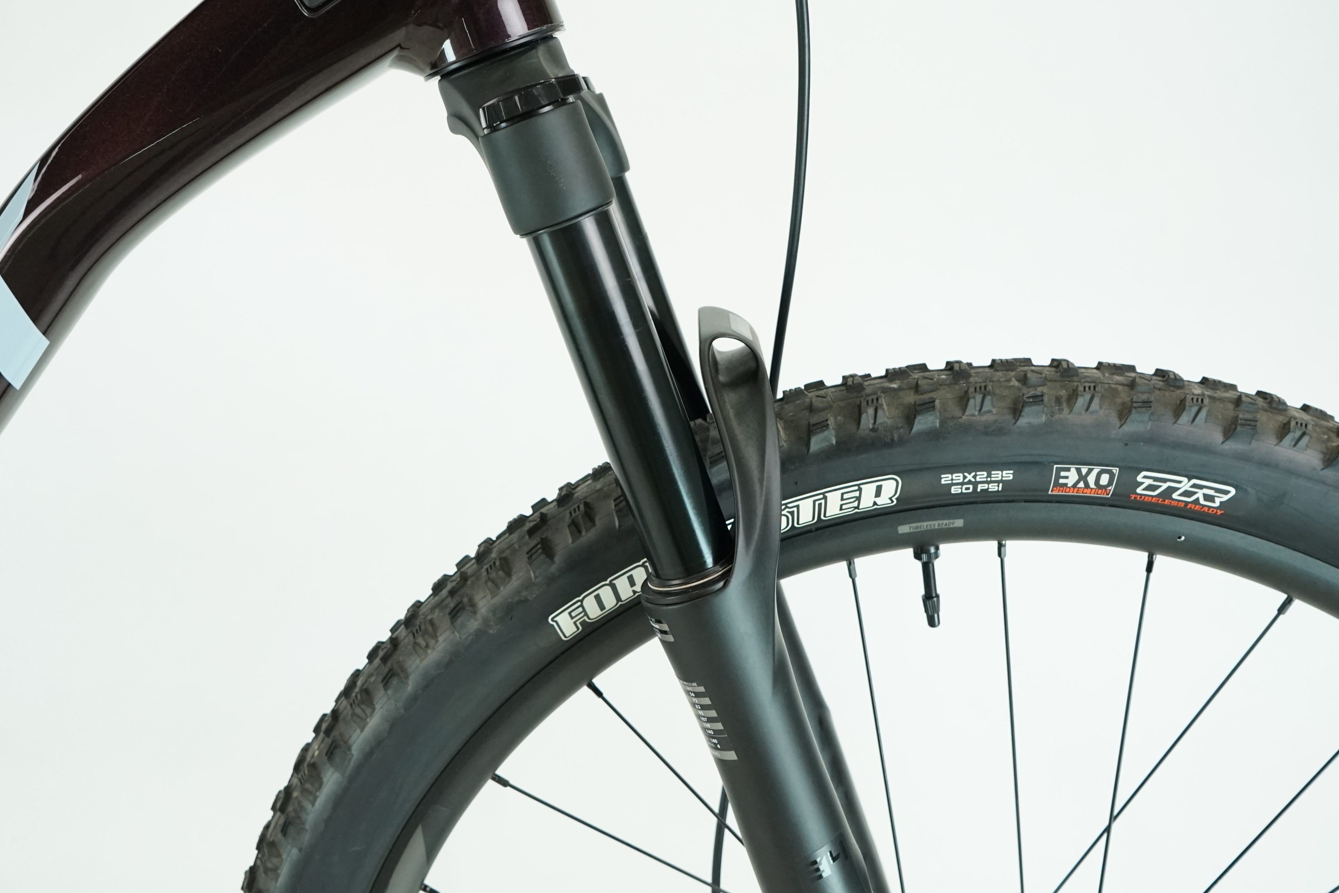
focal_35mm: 37
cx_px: 627
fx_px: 1376
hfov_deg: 51.9
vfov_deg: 35.9
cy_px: 389
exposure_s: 1/200
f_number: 5.6
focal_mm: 28
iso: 2000
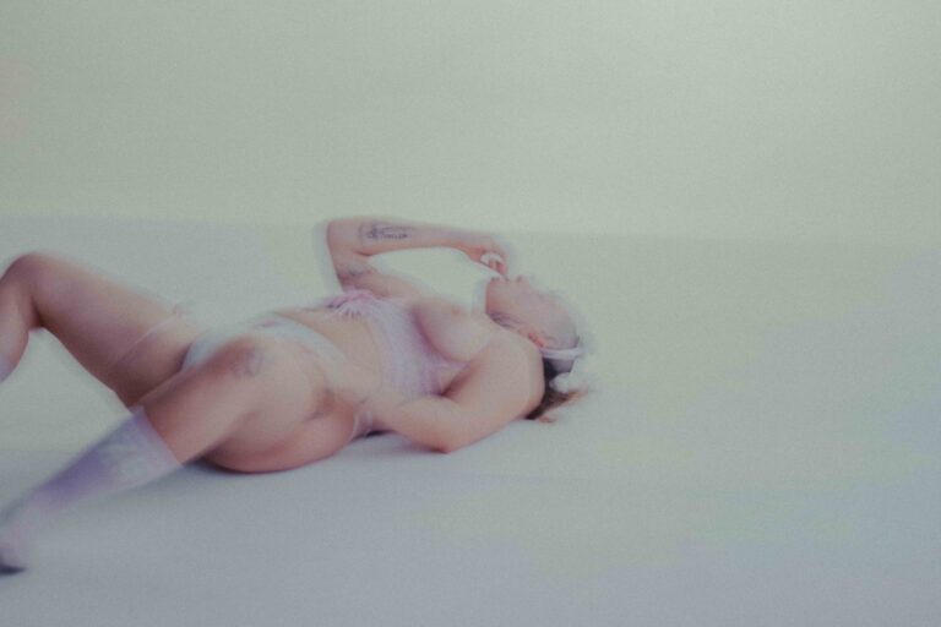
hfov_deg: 24.2
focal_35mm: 84
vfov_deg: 16.3
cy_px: 314
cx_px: 470
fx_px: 2195
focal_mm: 56
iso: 200
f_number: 1.2
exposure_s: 1/6
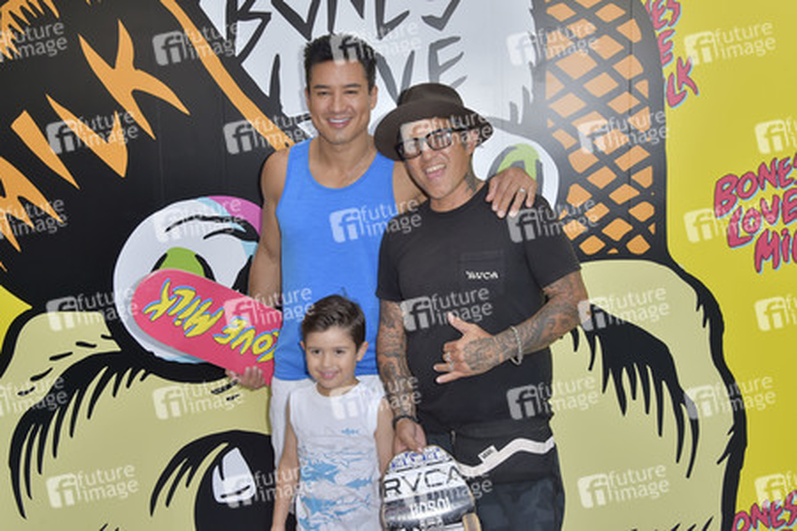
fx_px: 930
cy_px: 266
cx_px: 398
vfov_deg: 31.9
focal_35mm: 42
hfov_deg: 46.4
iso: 320
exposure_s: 1/250
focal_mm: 42
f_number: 7.1
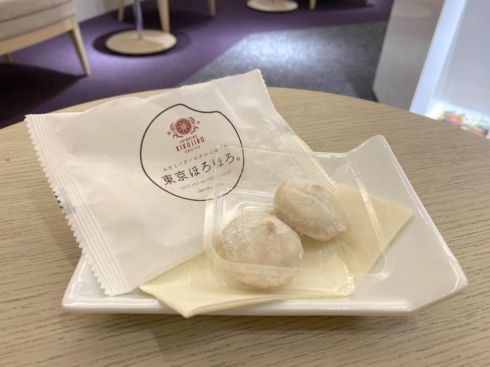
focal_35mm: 26
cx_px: 245
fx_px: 368
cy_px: 184
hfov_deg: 67.3
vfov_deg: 53.1
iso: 100
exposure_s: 1/100
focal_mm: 4.25
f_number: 1.8
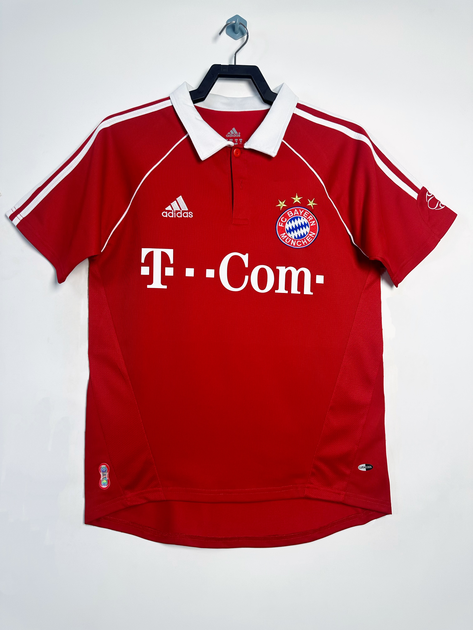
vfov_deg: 71.6
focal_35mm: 24
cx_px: 236
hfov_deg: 56.8
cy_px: 315
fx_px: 437
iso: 50
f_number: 1.78
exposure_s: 1/104
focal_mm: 6.86
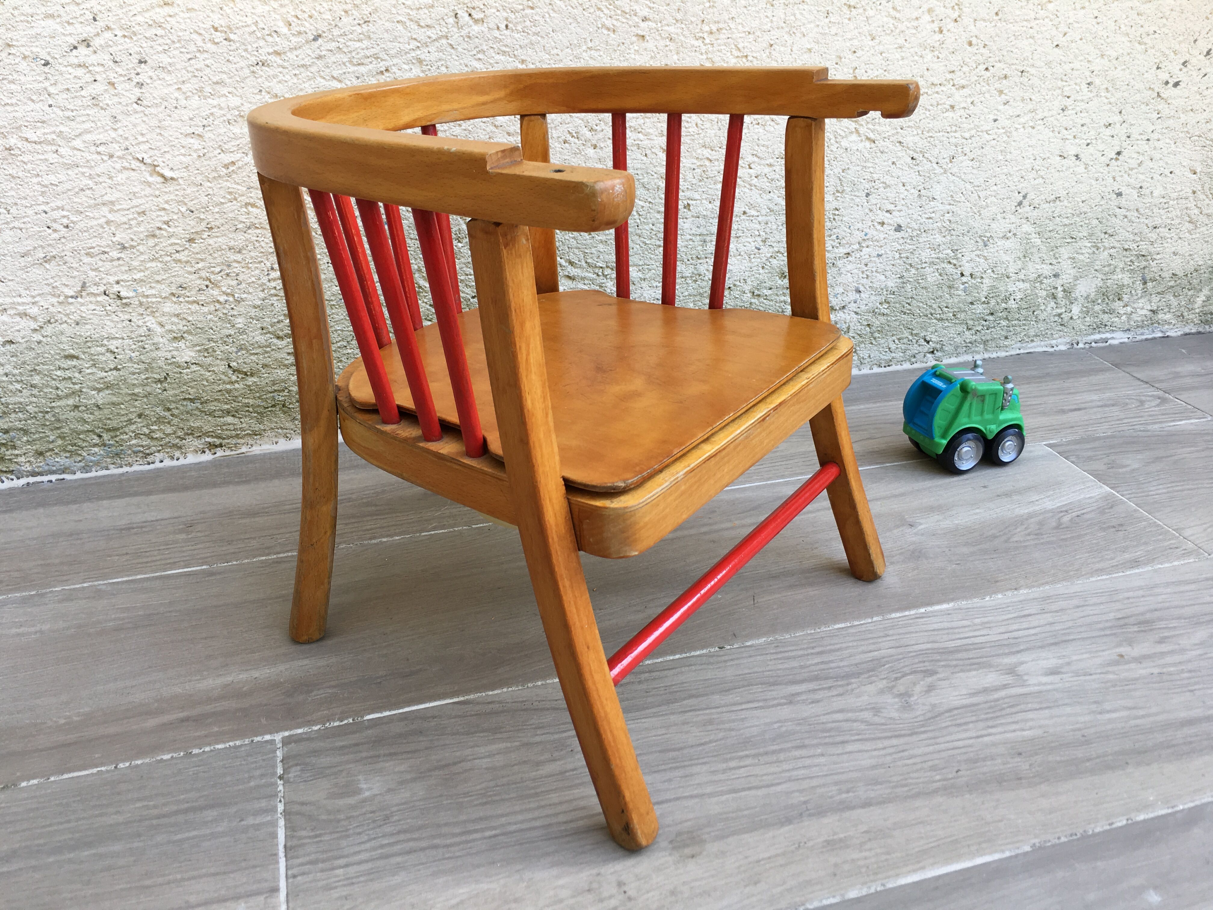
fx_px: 1016
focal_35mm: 29
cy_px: 455
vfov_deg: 48.2
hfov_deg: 61.7
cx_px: 606
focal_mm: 4.15
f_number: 2.2
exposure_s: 1/100
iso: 25
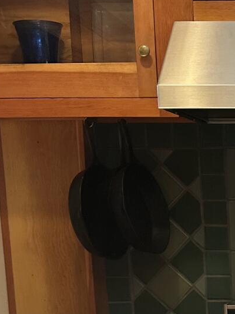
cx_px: 350
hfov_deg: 15.2
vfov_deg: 20.9
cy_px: 326
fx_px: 814
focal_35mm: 90
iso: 160
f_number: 1.78
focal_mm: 6.86
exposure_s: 1/120
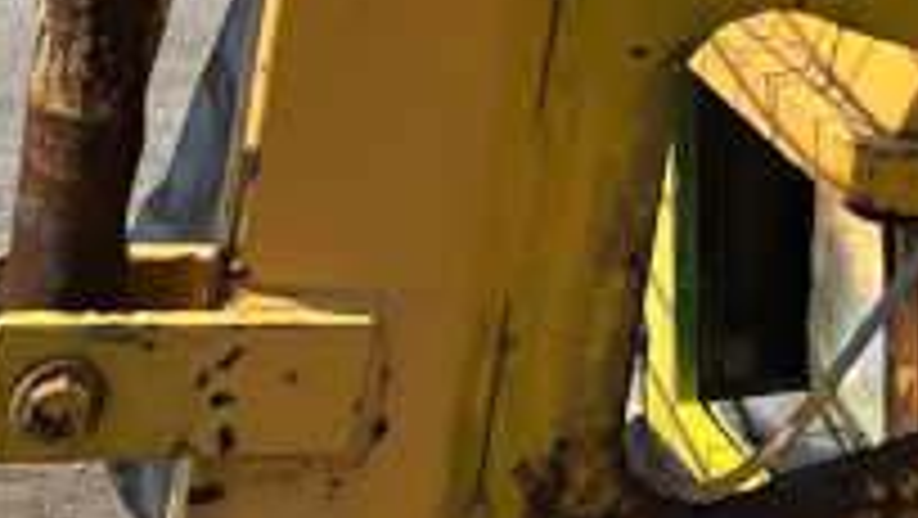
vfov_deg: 7.9
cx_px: 1575
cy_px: -869
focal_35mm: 139
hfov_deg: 14.0
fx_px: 3385
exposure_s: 1/5587
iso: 50
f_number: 1.5
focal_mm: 5.7
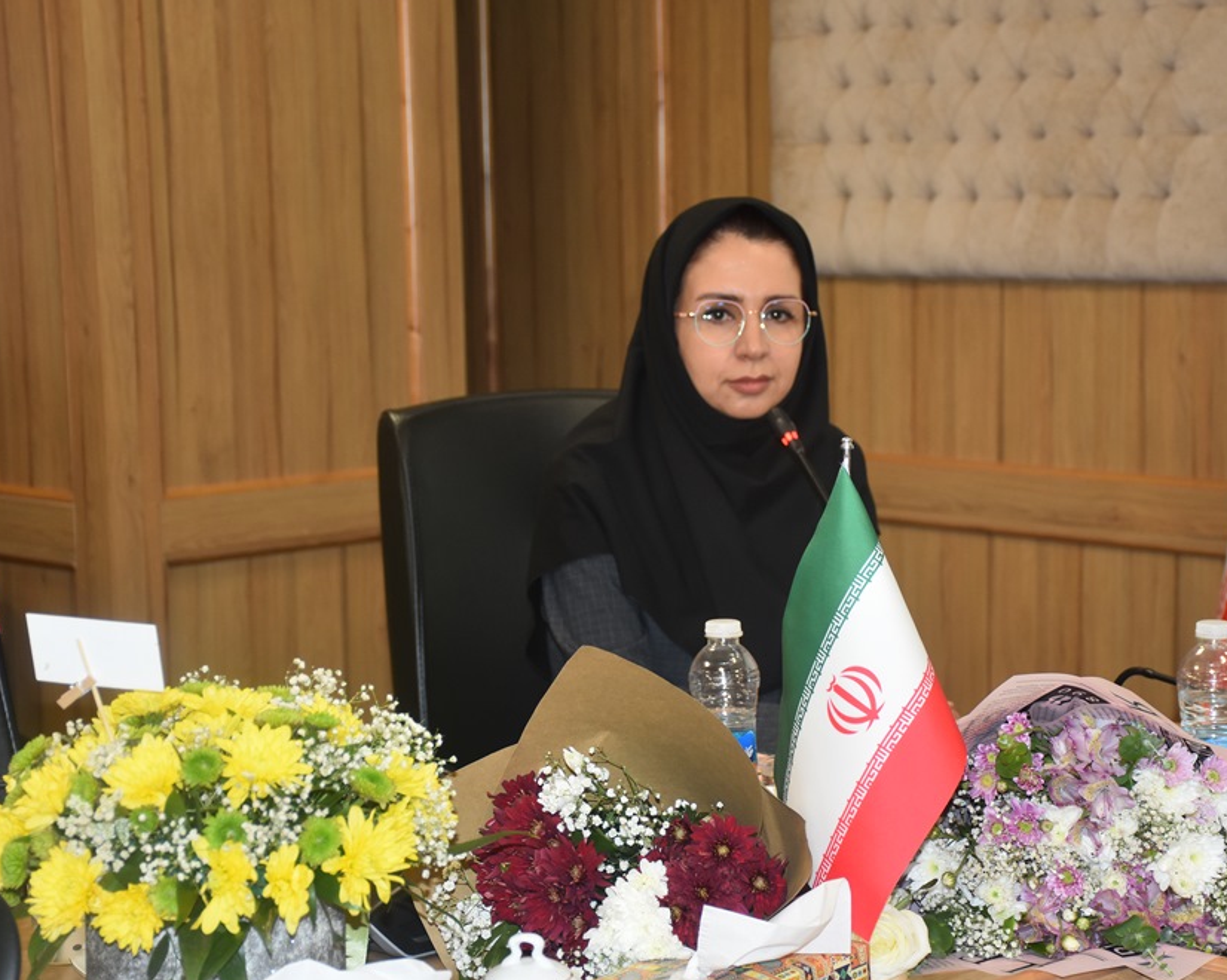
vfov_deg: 19.5
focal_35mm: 79
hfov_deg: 24.2
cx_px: 720
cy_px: 483
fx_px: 2852
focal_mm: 45
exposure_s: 1/60
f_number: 4.5
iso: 720
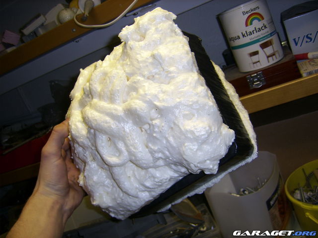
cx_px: 159
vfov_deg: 40.7
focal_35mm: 35
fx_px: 322
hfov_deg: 52.6
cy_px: 119
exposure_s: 1/30
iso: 50
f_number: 2.8
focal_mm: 5.95
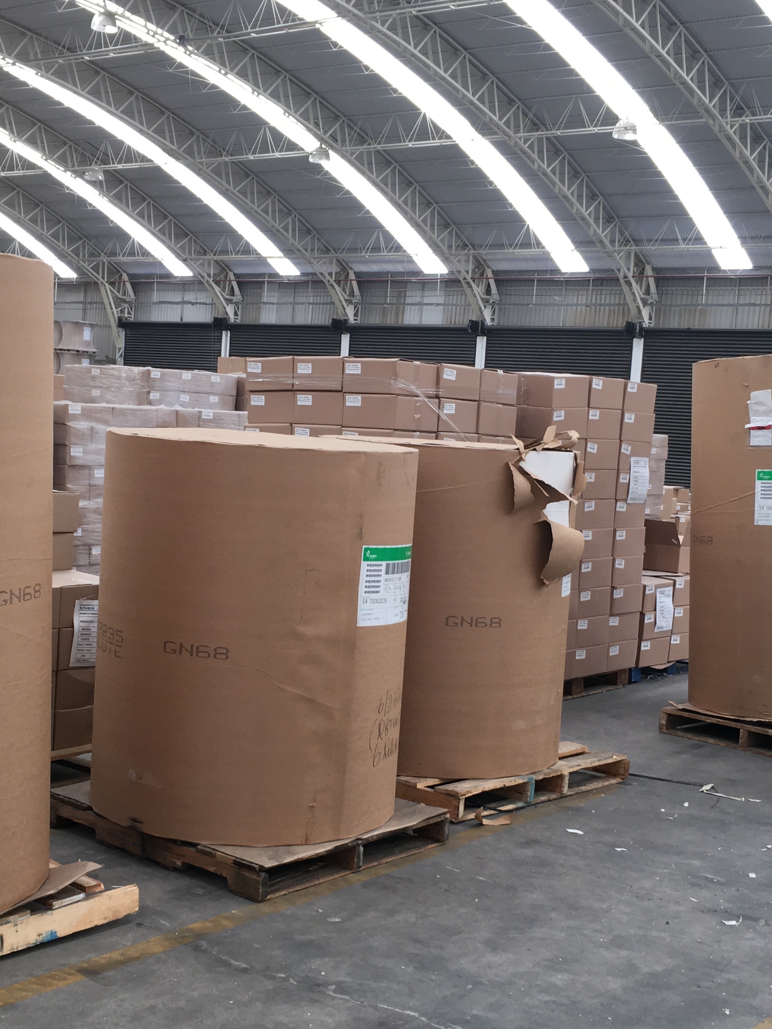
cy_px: 592
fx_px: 1457
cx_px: 398
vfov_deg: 38.8
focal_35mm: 49
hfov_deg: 29.7
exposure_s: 1/120
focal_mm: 4.15
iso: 40
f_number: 2.2
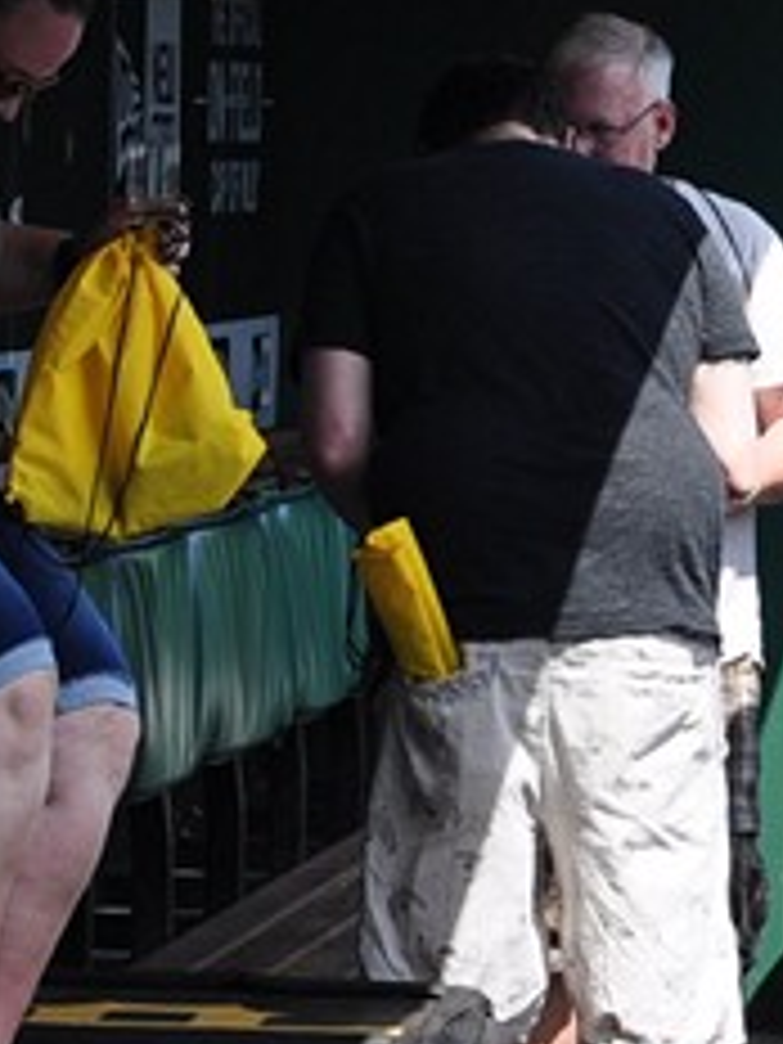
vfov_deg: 6.4
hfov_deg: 4.8
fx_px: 9380
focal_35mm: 311
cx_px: 832
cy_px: 428
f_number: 5
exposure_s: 1/500
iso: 200
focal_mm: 50
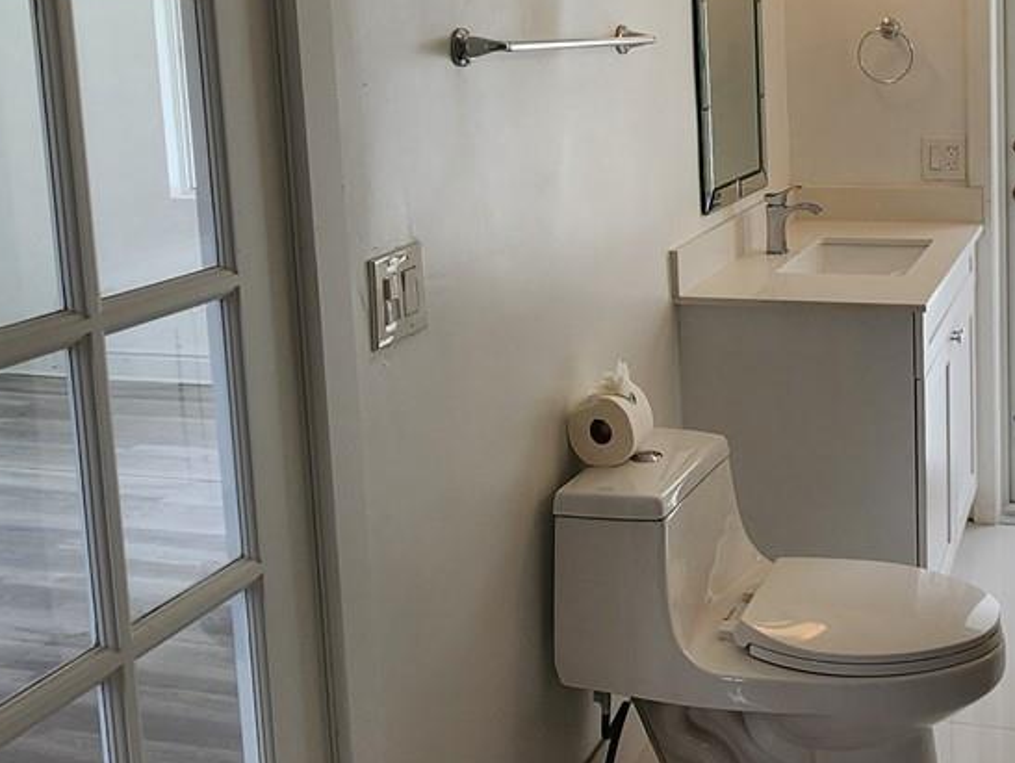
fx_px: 1115
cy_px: 173
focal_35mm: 38
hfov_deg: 46.1
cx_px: 831
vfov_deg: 36.7
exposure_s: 1/161
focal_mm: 2.2
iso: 50
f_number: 2.2
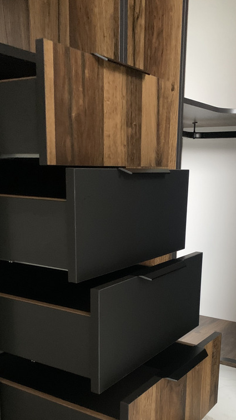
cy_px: 284
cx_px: 125
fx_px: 445
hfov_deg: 29.7
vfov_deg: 49.5
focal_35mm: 40
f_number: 1.8
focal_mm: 4.25
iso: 800
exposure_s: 1/26
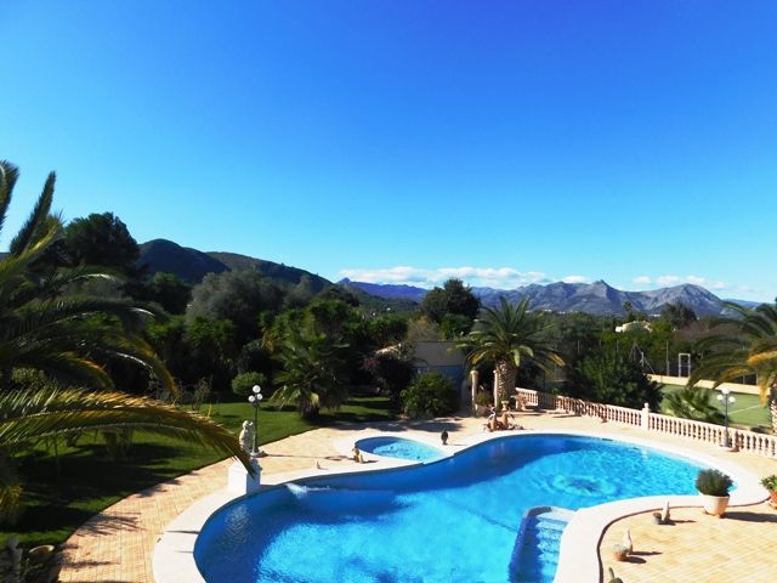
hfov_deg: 73.9
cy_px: 292
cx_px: 388
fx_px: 516
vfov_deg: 58.9
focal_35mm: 23
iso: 125
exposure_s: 1/640
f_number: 6
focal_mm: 4
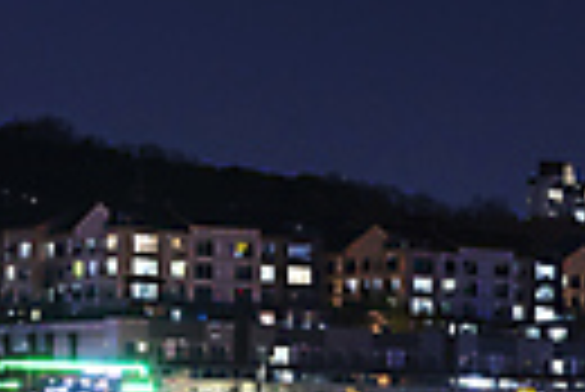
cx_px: 819
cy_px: 212
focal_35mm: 207
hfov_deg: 9.7
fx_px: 3367
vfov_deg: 6.7
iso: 200
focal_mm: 45
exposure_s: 5
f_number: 13
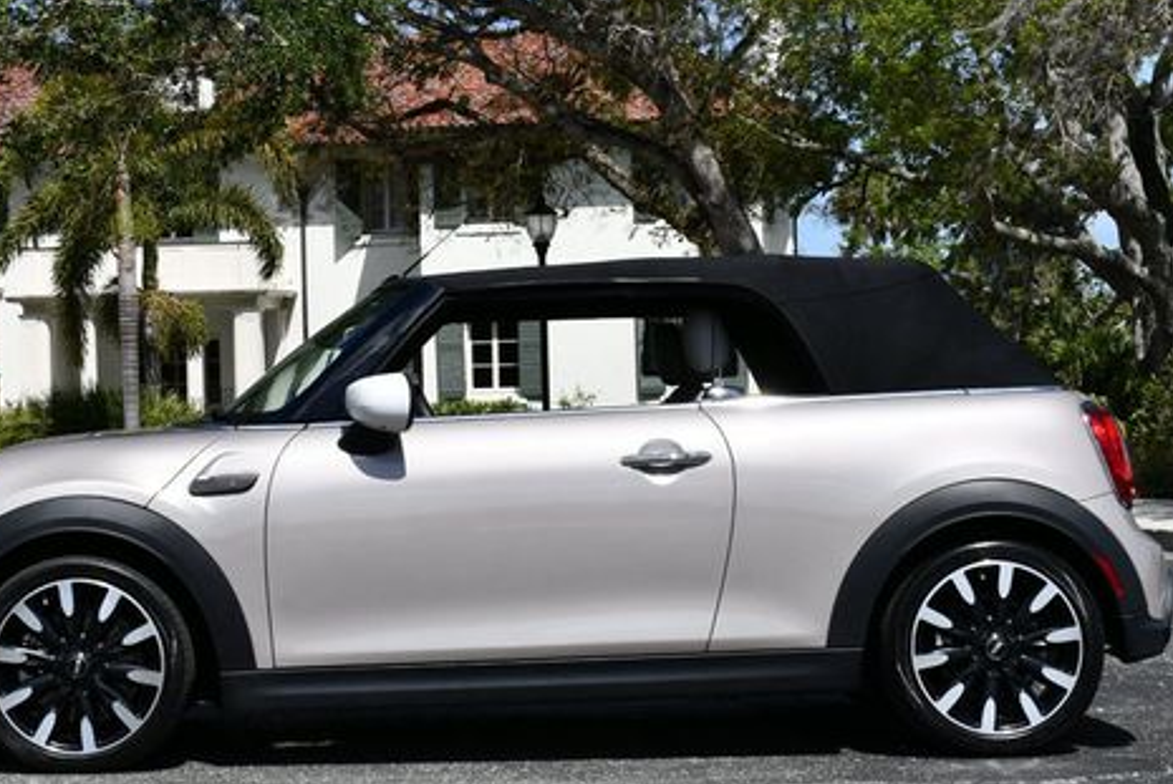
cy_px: 300
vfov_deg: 15.6
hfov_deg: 23.1
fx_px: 2870
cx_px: 487
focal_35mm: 88
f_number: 9
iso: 100
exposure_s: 1/320
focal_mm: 32
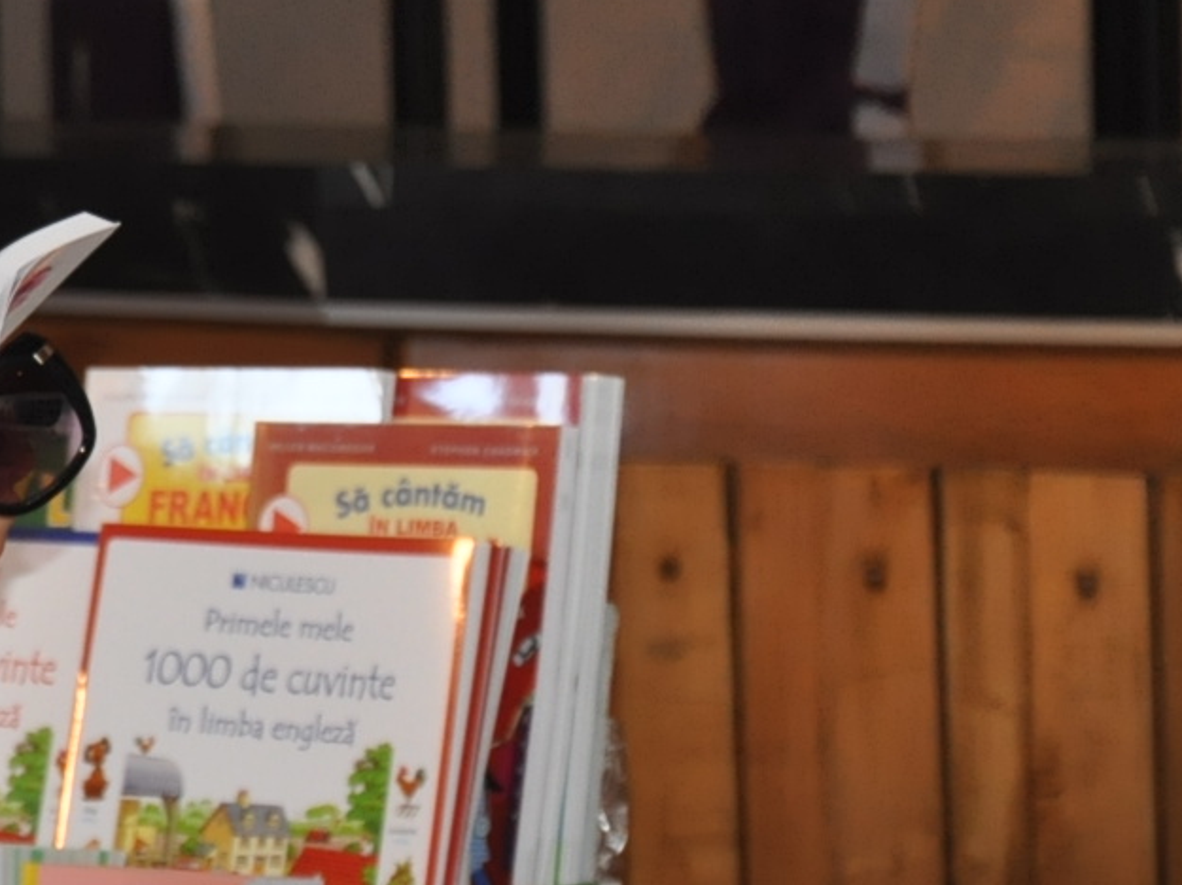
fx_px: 15186
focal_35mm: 445
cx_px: -348
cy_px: 265
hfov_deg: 4.4
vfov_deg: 3.3
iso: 800
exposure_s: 1/60
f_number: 5.6
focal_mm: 90
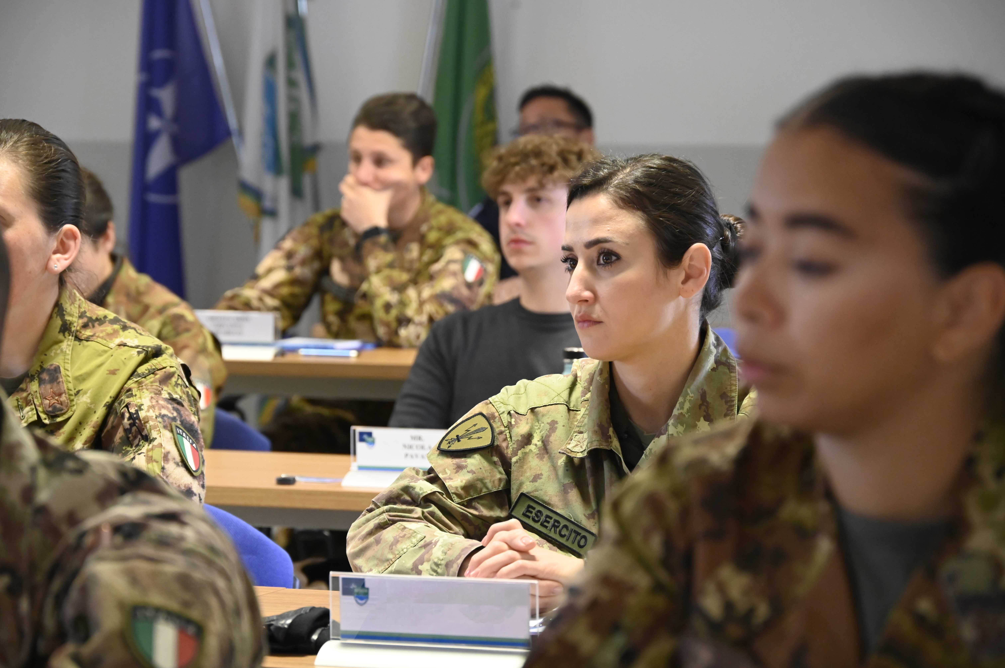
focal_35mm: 120
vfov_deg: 11.4
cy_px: 334
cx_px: 502
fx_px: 3348
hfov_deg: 17.1
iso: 7200
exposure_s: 1/60
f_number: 6.3
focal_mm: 120
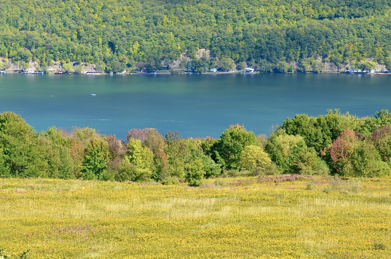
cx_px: 173
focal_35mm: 128
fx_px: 1388
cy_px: 98
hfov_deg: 16.0
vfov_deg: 10.7
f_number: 8
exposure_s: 1/250
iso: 160
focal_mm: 60
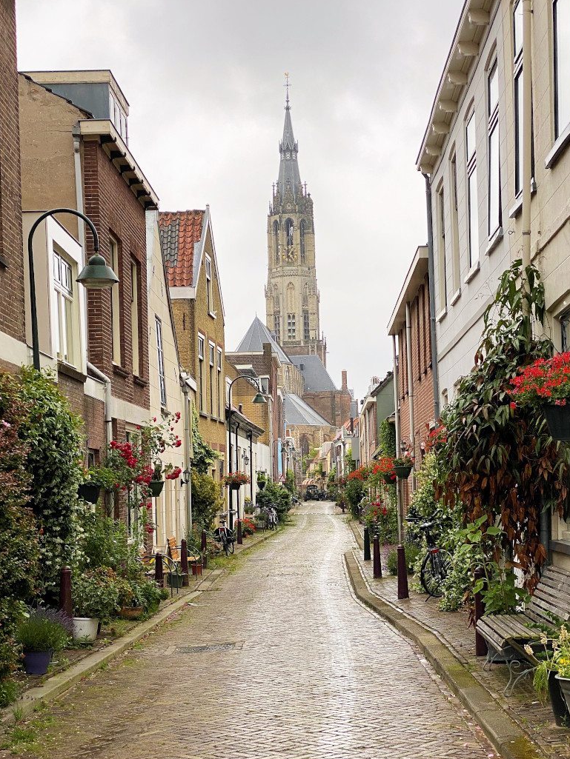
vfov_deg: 31.6
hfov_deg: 24.0
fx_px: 1339
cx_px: 308
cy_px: 441
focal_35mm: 61
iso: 20
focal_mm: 6
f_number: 2
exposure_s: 1/193
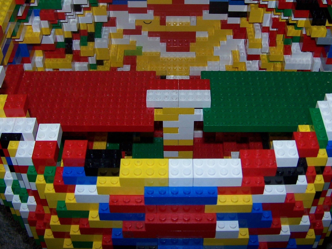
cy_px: 85
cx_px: 185
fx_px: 499
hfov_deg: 36.8
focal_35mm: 52
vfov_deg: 27.9
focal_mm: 6.3
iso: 140
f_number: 2.8
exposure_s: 1/60
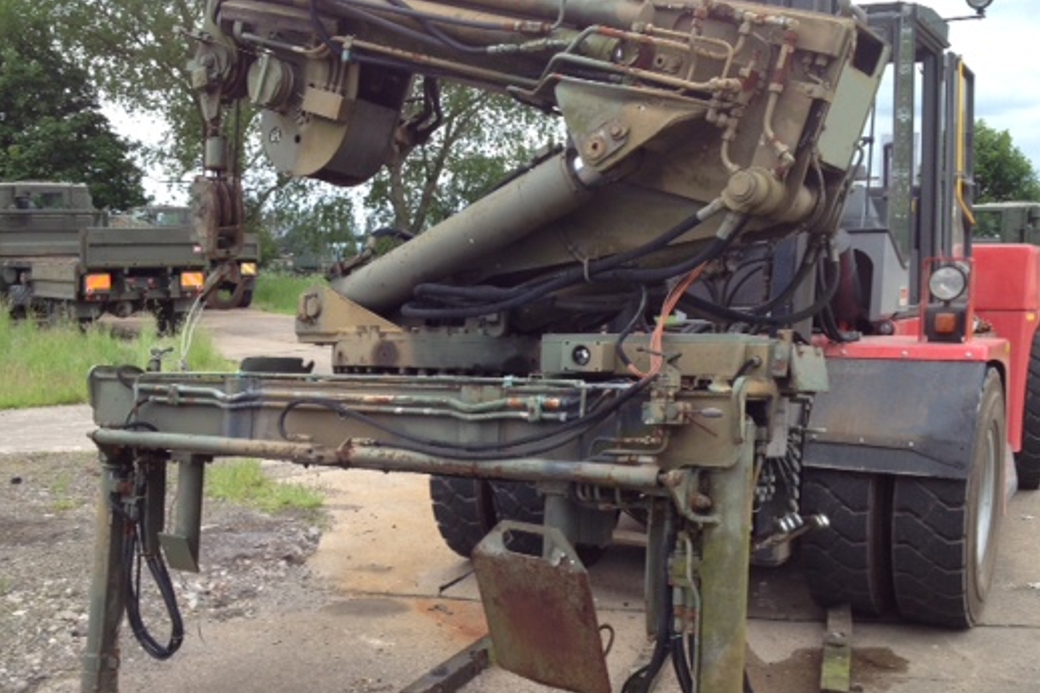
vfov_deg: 29.8
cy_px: 386
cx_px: 446
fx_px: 1300
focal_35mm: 45
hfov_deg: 43.5
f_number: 2.4
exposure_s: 1/378
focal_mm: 4.28
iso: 64
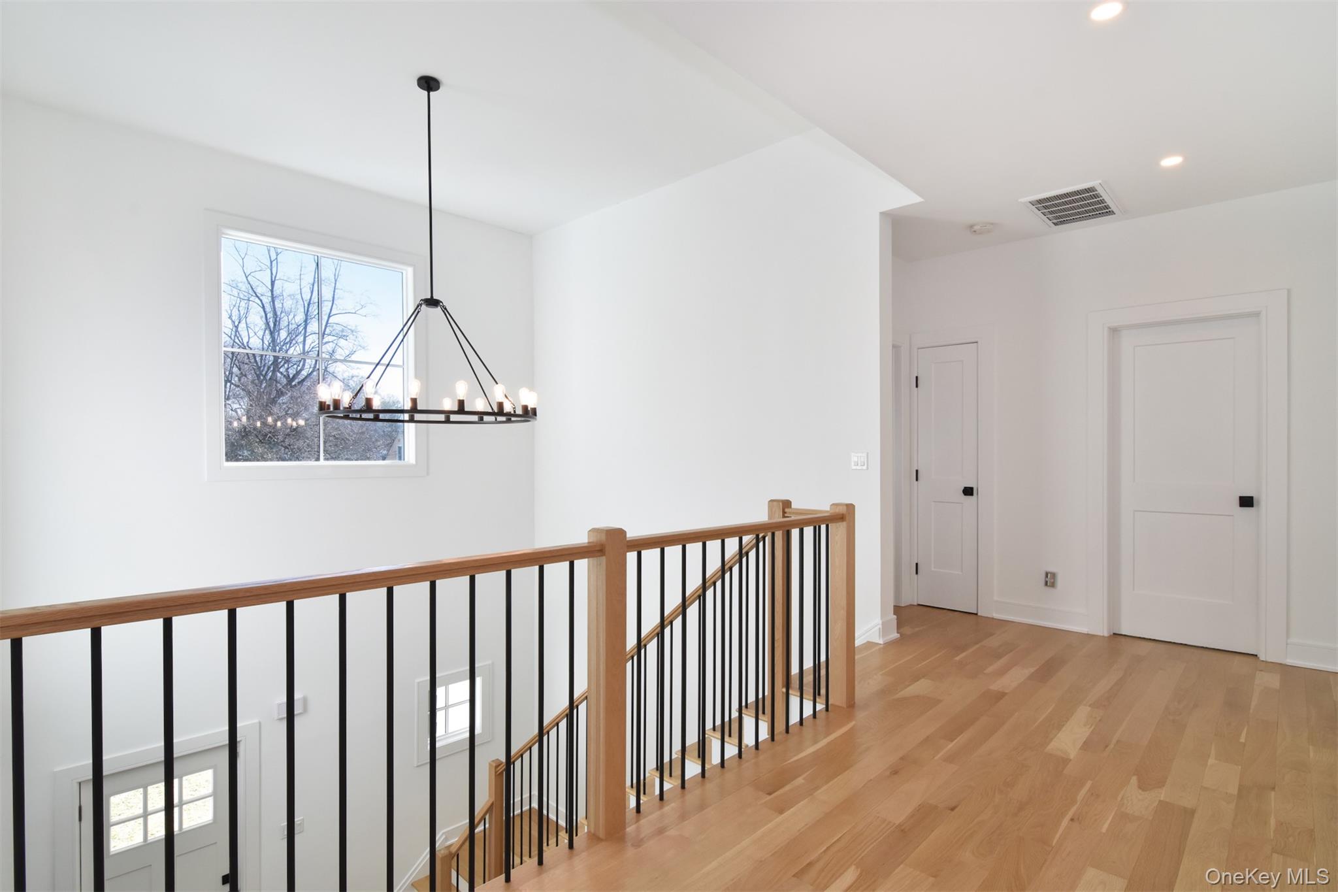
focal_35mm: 16
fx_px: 613
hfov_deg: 95.0
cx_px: 669
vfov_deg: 72.0
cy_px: 446
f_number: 11
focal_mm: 11
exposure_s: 1/100
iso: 640
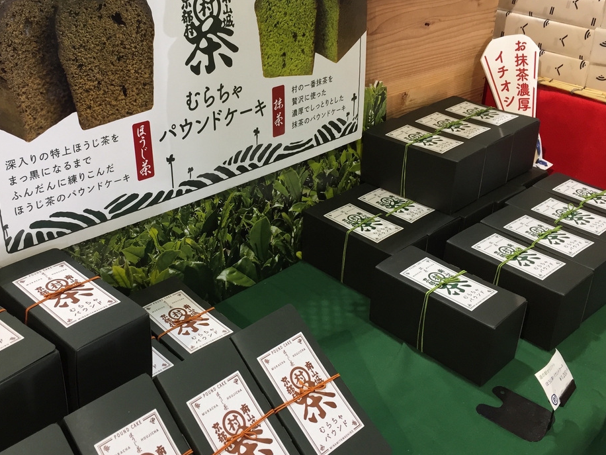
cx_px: 251
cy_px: 184
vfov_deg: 37.6
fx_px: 665
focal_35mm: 38
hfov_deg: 48.8
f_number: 2.2
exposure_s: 1/40
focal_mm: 4.15
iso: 32
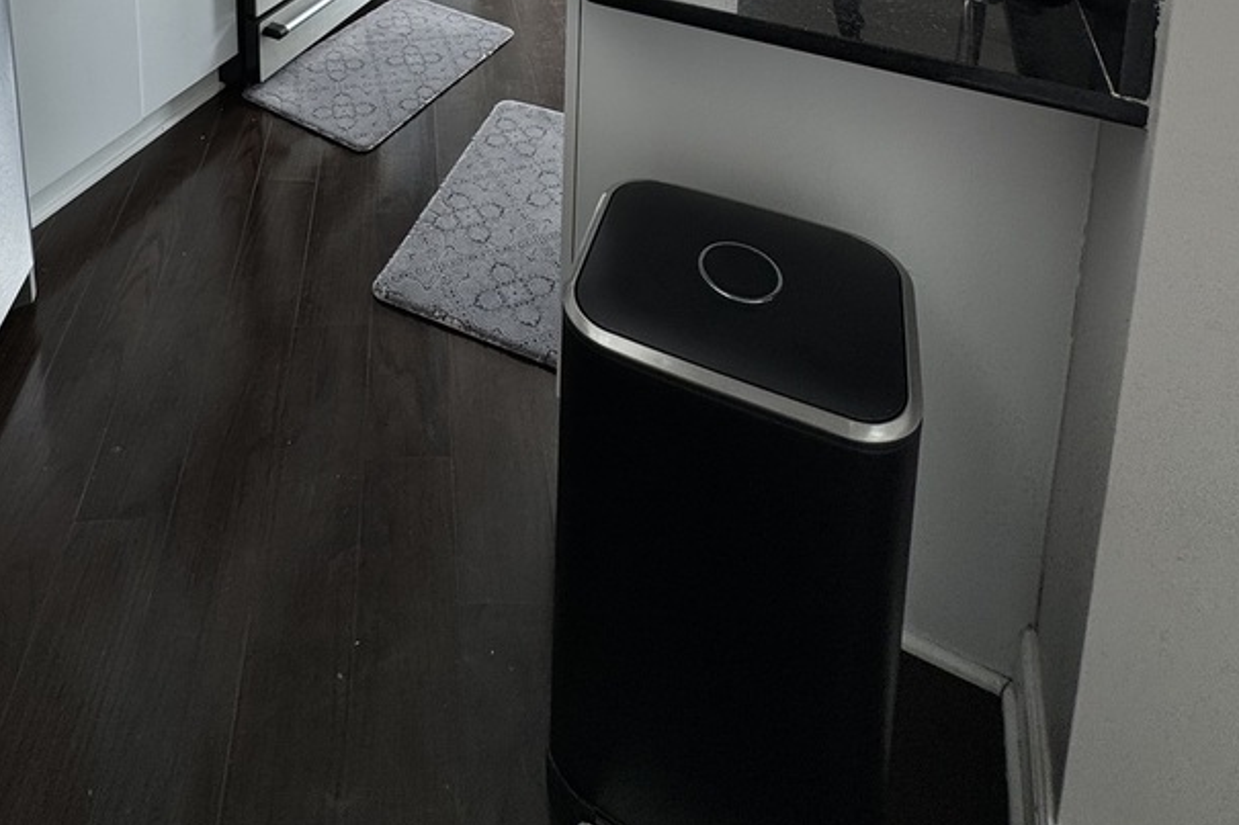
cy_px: -270
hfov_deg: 67.8
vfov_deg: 34.0
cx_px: 432
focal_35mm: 26
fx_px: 895
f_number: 2.2
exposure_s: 1/99
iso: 50
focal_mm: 2.22
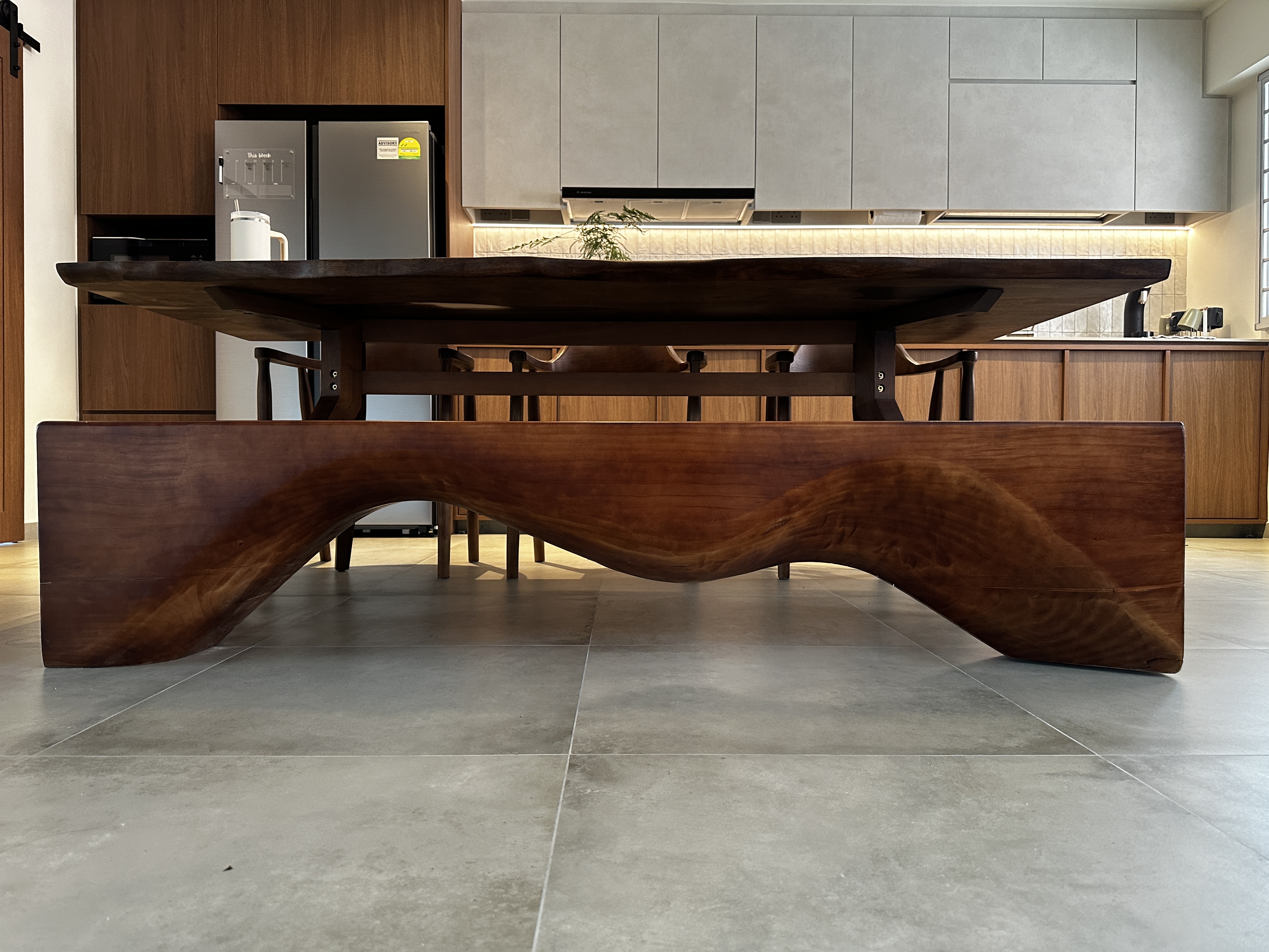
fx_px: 880
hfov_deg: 71.6
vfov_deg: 56.8
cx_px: 634
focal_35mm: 24
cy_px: 476
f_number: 1.78
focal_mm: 6.86
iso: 320
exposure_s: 1/60
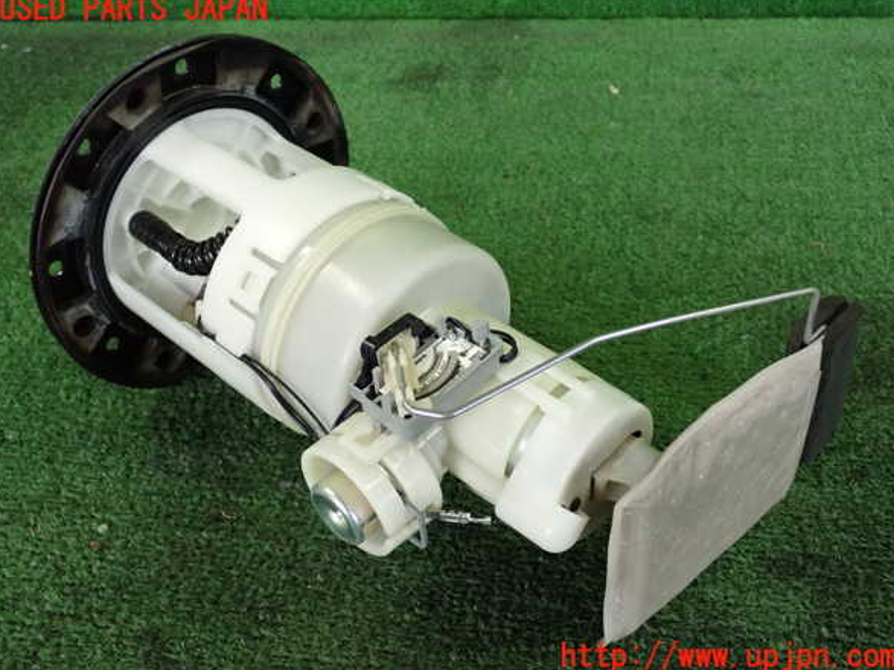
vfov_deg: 32.2
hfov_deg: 42.1
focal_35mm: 45
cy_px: 333
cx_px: 448
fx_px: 1162
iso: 1000
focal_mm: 7.84
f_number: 2.9
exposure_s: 1/125
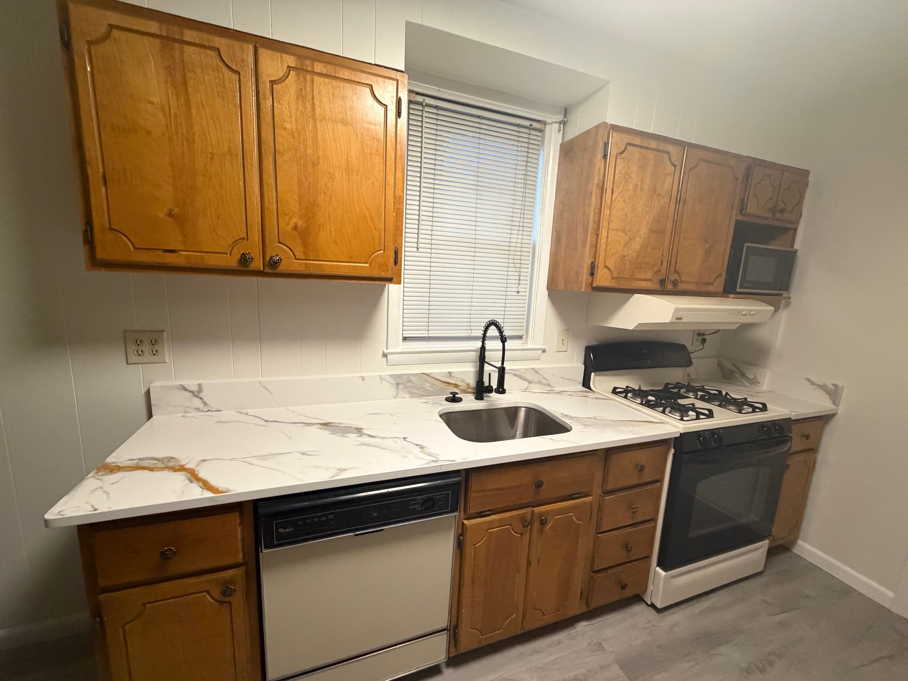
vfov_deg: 85.7
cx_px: 454
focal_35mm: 14
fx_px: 367
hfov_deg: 102.1
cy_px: 340
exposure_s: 1/60
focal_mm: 2.22
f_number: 2.2
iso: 500
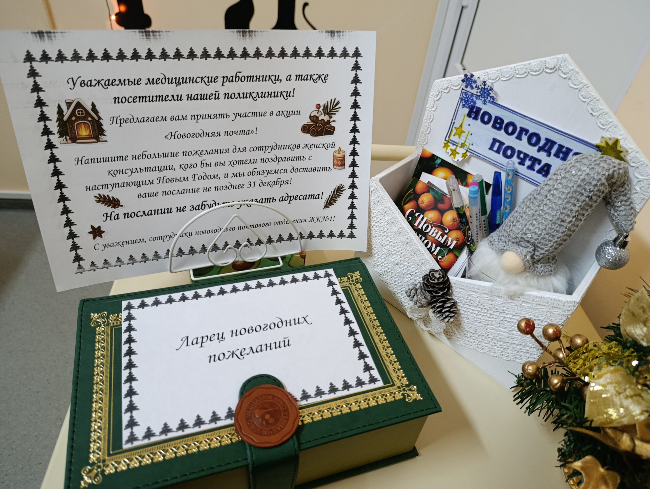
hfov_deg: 73.8
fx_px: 433
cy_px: 244
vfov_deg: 59.0
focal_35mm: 23
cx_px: 325
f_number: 1.65
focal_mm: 6.11
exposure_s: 1/50
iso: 1390
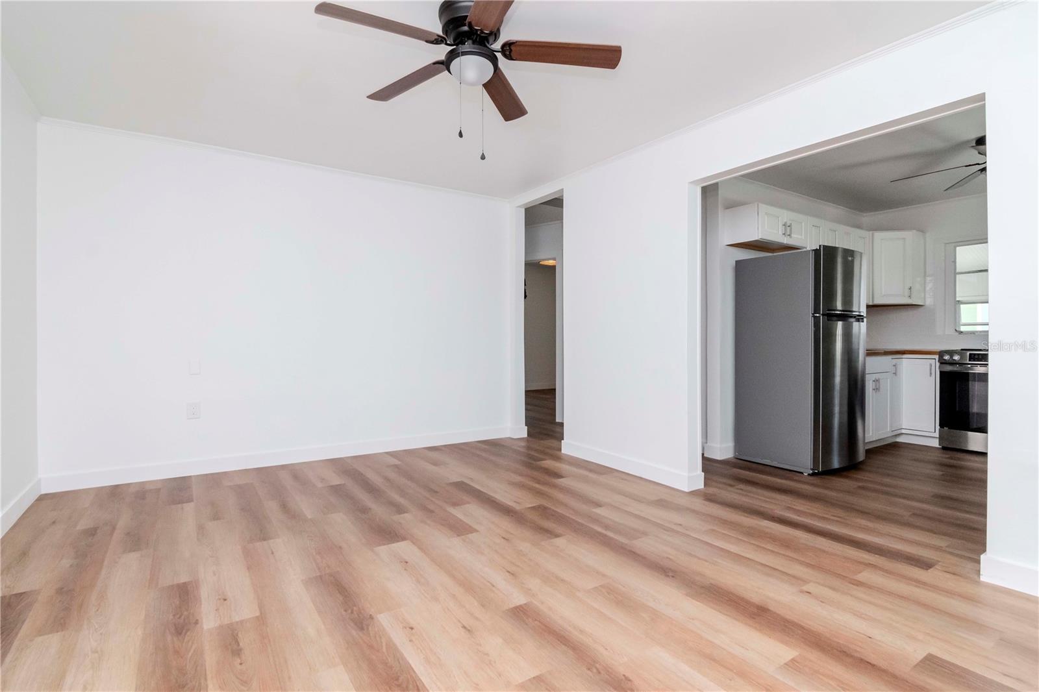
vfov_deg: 72.0
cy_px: 346
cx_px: 520
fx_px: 476
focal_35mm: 16
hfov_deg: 95.0
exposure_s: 1/200
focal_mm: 11
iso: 1600
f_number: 10
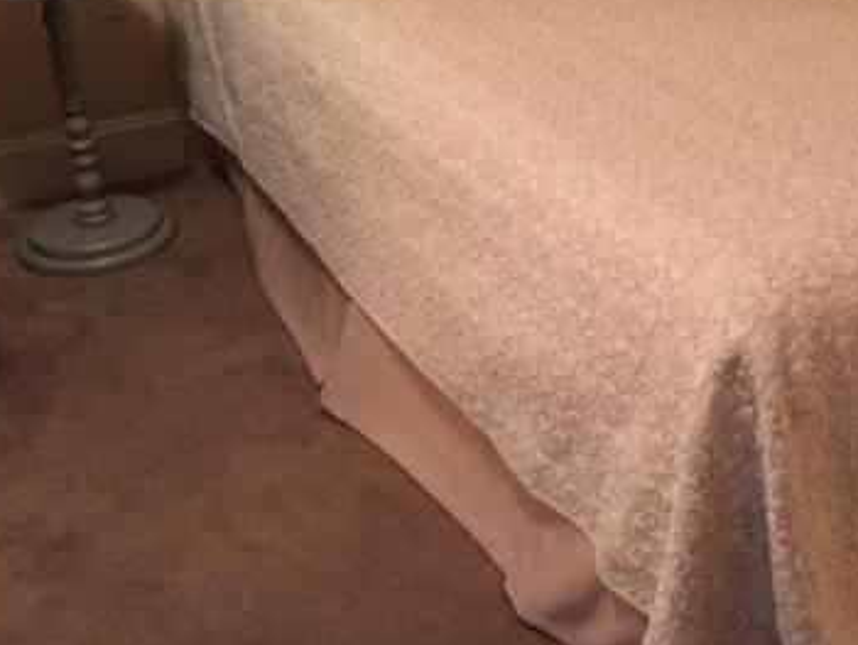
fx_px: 1315
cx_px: 753
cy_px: 159
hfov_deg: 34.4
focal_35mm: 53
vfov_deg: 27.2
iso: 500
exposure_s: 1/15
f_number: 2.2
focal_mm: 4.15
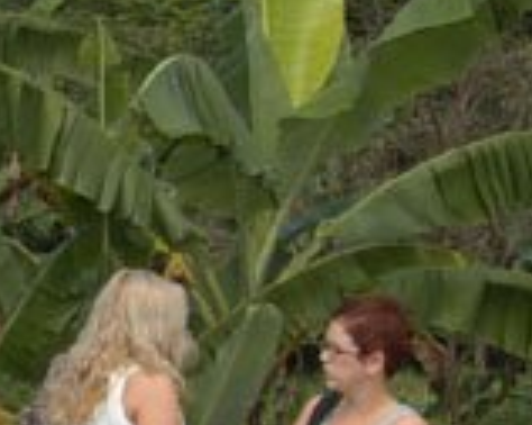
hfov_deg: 12.7
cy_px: 391
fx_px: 2280
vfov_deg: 10.6
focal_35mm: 145
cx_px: -241
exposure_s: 1/180
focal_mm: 24
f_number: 7.1
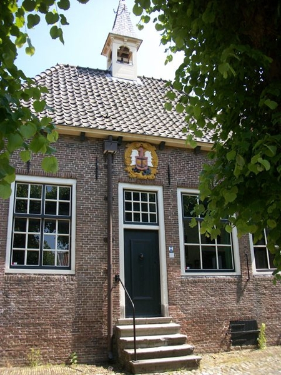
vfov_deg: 56.8
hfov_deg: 44.2
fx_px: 346
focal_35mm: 32
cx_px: 140
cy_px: 188
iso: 80
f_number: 2.9
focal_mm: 5.7
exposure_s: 1/400
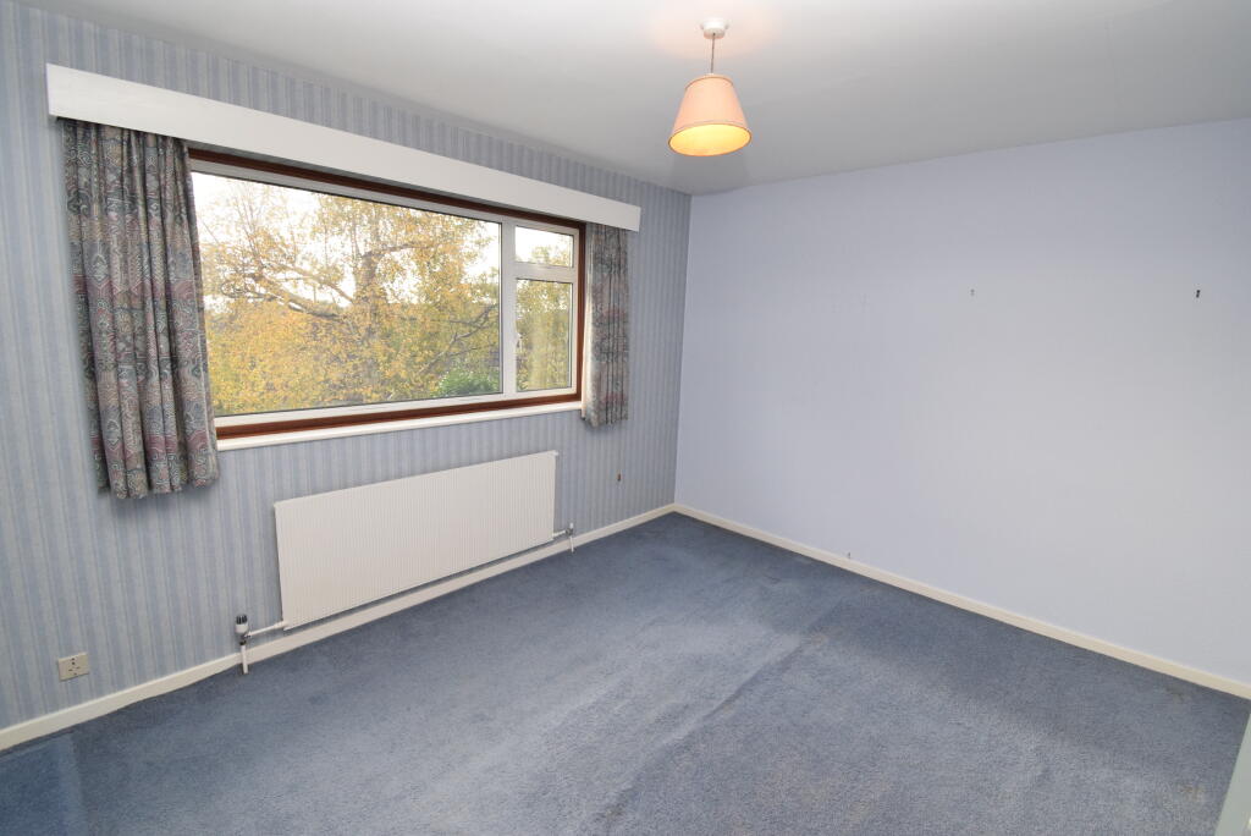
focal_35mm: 15
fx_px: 522
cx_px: 626
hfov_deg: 100.4
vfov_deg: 77.4
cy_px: 418
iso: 1600
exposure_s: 1/200
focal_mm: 10
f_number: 11
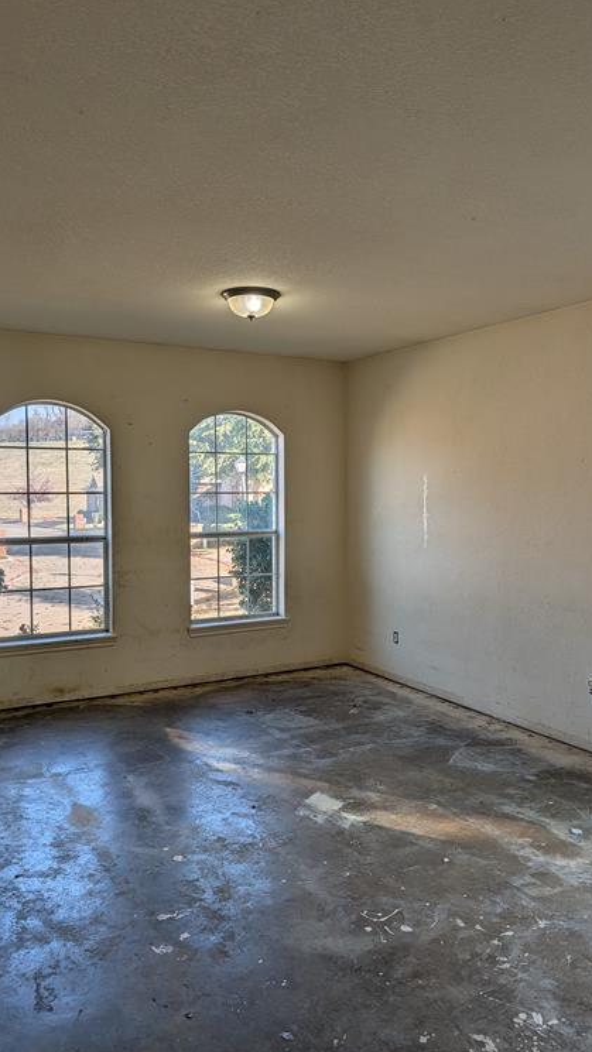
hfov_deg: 42.9
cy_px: 514
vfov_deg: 69.9
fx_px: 754
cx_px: 294
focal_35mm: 27
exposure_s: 1/1214
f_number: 1.68
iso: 23
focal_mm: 6.9
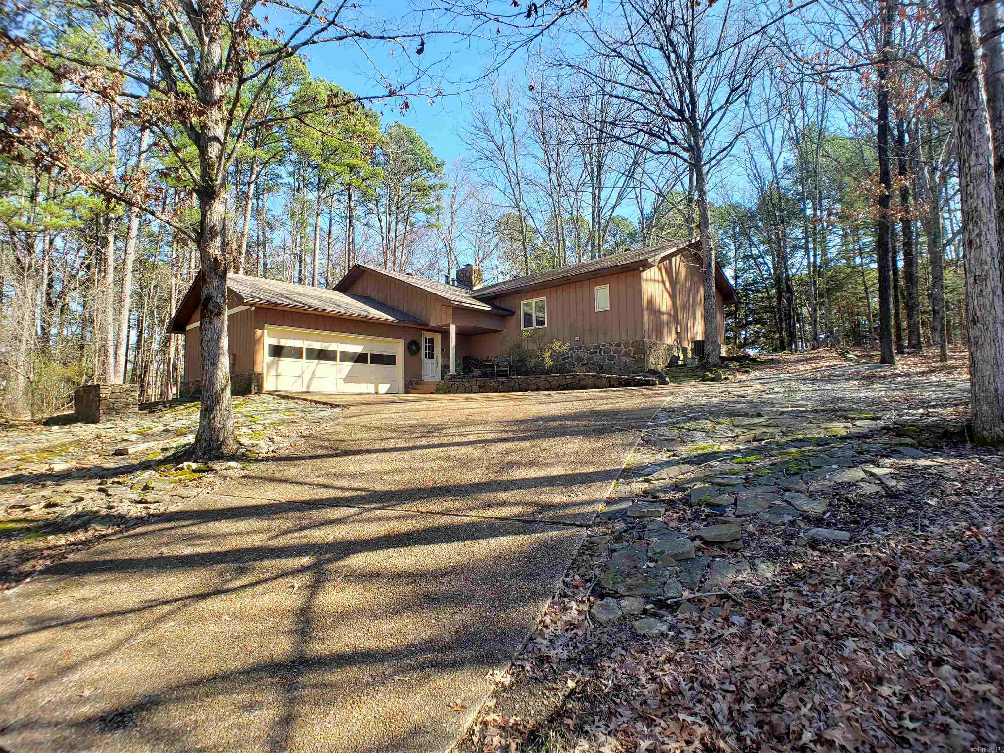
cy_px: 376
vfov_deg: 53.1
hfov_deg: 67.3
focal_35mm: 26
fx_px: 754
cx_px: 502
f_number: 2.4
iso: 50
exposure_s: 1/253
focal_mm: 4.3
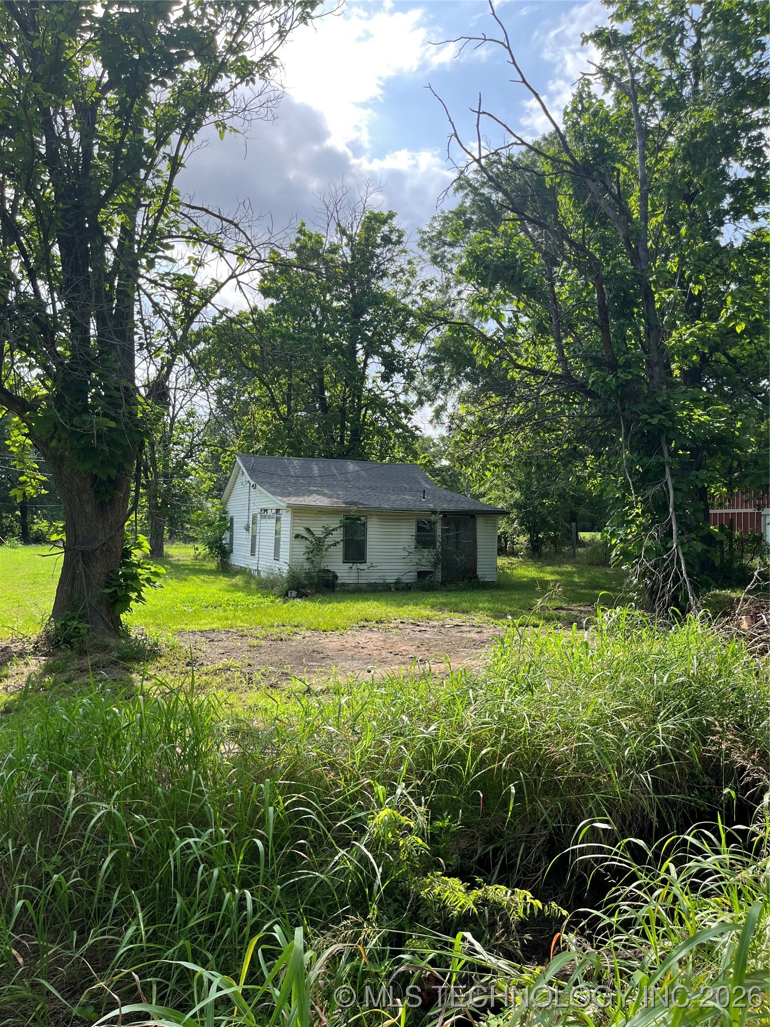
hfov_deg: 53.1
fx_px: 771
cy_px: 514
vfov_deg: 67.3
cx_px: 385
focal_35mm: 26
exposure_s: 1/1672
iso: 50
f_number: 1.6
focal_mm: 5.1
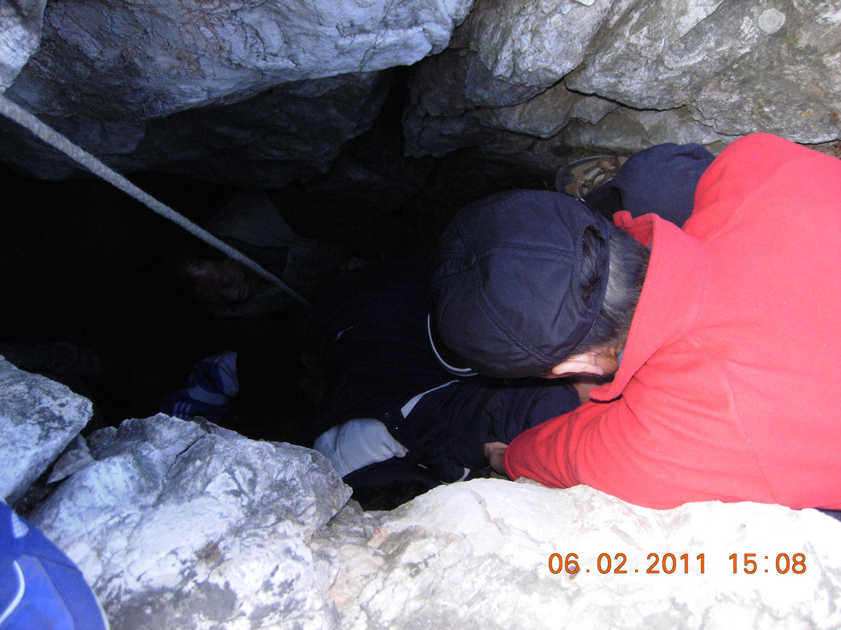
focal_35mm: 36
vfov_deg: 39.7
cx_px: 420
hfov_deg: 51.4
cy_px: 315
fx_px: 875
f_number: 2.7
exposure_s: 1/128
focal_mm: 7.5
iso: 200
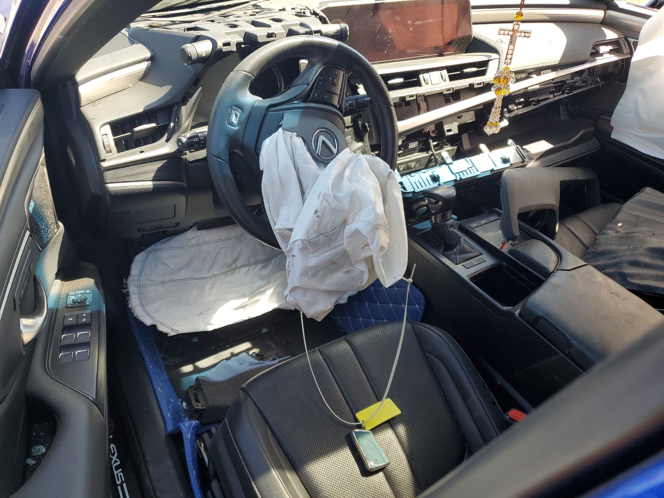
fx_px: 499
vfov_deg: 53.1
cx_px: 332
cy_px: 249
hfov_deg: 67.3
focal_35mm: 26
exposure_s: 1/270
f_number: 1.5
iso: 50
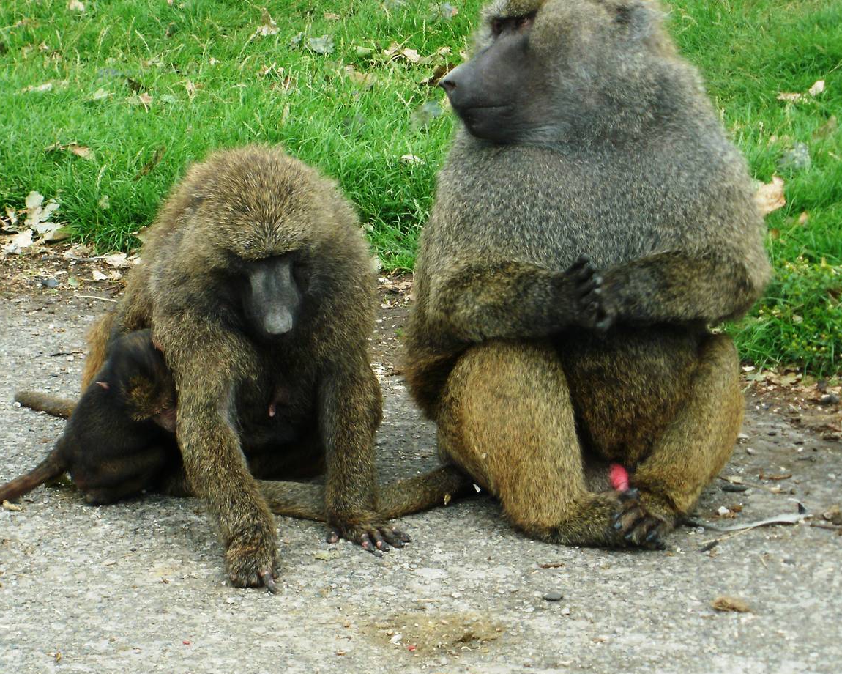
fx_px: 2741
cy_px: 380
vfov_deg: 14.0
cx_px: 335
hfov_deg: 17.4
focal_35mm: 110
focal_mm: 14.2
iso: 100
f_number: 4.8
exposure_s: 1/100
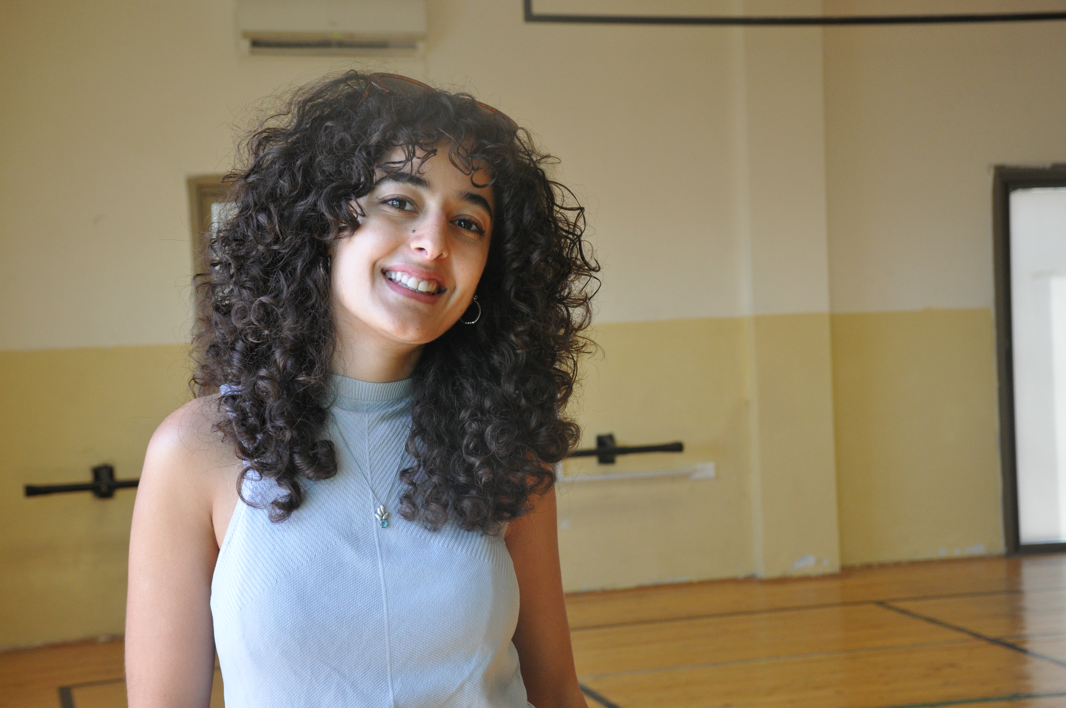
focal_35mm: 60
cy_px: 354
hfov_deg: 33.4
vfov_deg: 22.6
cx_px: 533
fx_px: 1774
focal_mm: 40
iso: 1000
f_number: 7.1
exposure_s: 1/200
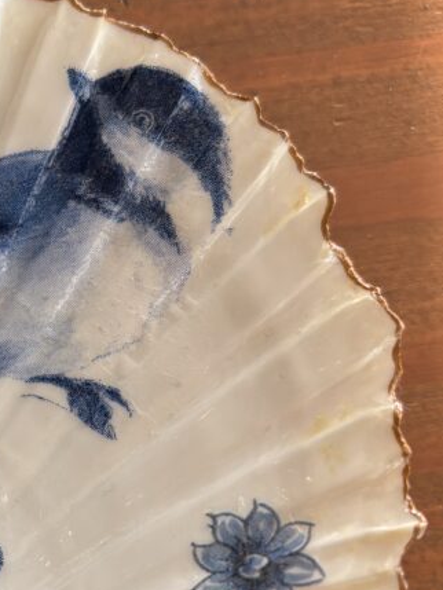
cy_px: 377
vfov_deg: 31.0
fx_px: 1057
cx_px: -76
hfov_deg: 22.0
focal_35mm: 62
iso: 50
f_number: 1.6
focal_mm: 5.96
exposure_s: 1/294
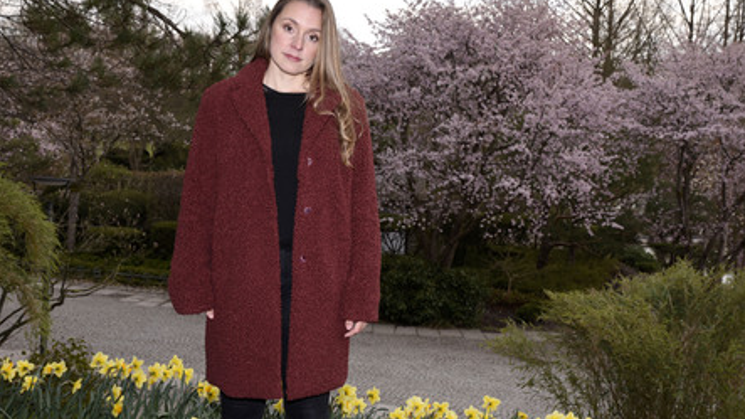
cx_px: 376
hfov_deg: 42.1
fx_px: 968
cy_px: 202
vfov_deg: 24.4
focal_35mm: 49
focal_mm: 46
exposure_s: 1/160
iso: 320
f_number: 10
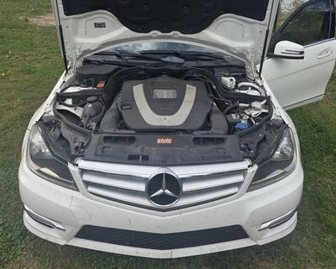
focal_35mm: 29
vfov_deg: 49.7
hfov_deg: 60.4
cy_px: 111
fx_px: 288
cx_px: 171
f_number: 1.8
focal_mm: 5.4
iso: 80
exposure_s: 1/2436
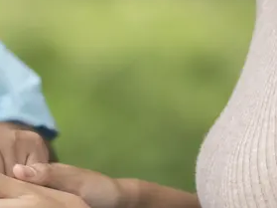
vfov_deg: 1.8
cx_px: 85
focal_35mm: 827
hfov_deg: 2.4
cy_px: 268
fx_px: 6615
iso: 250
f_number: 2.8
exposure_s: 1/640
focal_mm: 200
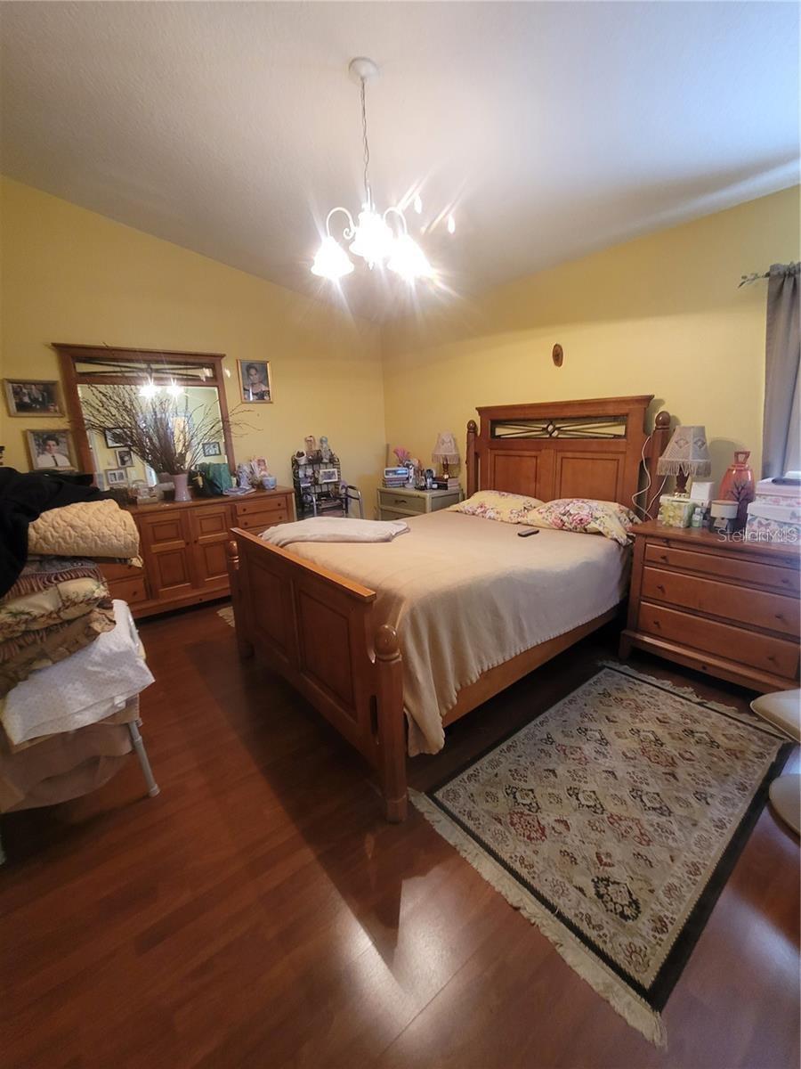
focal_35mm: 13
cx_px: 400
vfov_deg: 106.2
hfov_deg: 89.9
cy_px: 534
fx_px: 401
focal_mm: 2.2
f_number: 2.2
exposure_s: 1/40
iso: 320
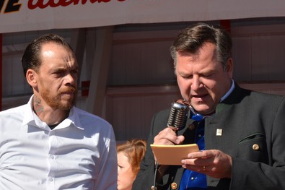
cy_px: 120
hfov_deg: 11.6
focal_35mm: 176
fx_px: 1393
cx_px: 40
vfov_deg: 7.8
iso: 100
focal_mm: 58
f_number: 11
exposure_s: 1/200
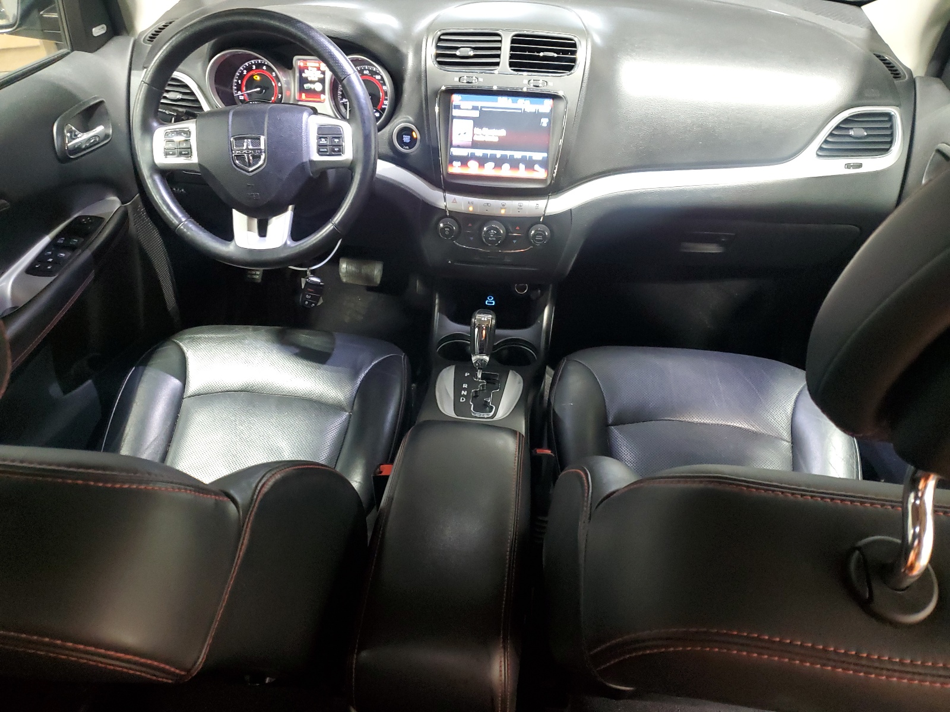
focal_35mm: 26
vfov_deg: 53.1
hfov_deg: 67.3
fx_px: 714
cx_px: 475
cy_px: 356
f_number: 1.5
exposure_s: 1/20
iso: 322
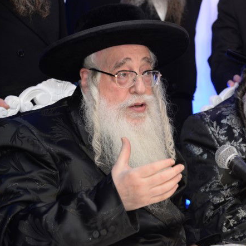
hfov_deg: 16.0
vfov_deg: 16.1
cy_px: 126
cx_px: 194
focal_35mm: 108
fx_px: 868
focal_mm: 78
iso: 1600
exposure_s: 1/100
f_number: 4.5
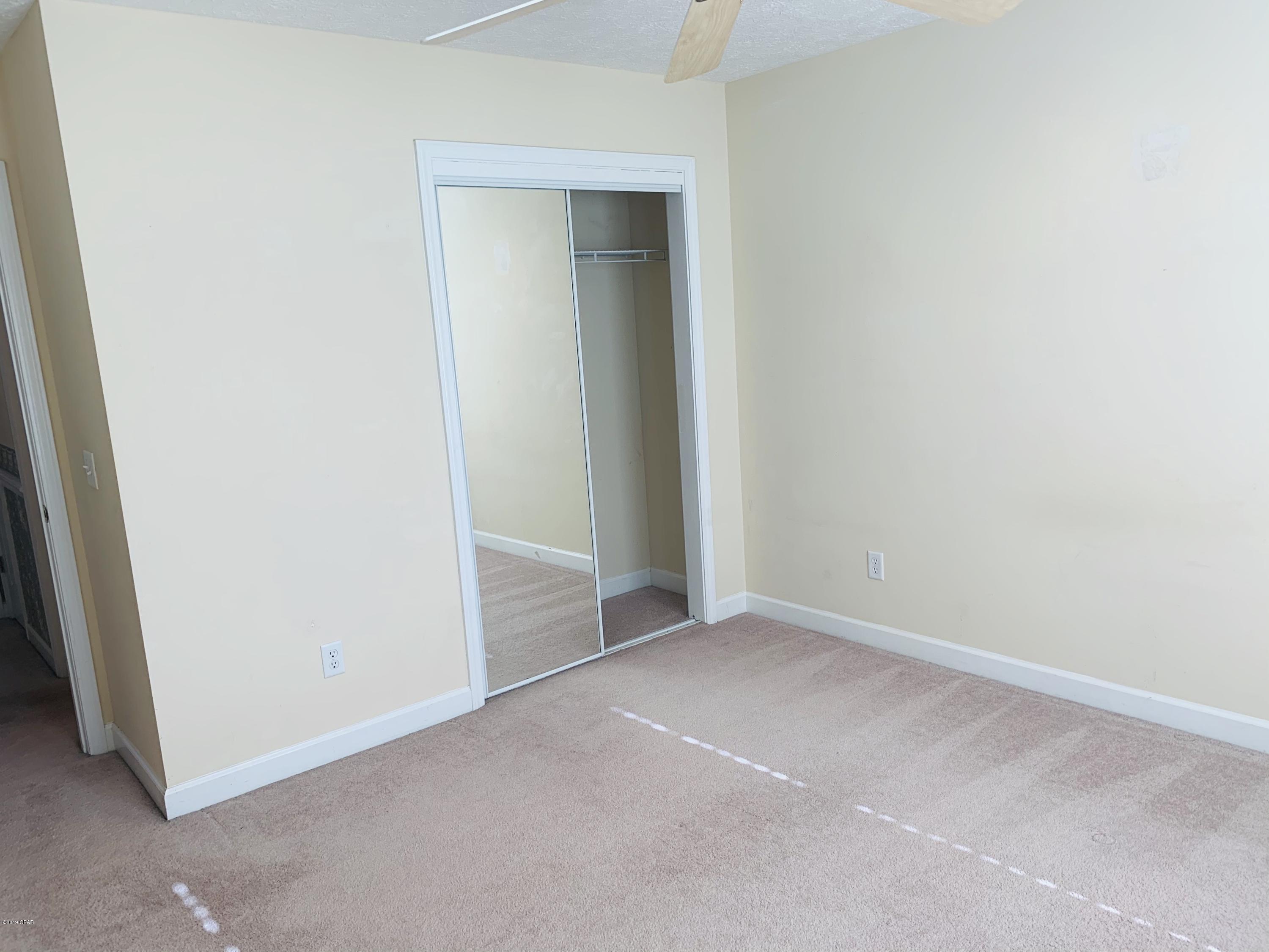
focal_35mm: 26
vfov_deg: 53.1
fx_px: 953
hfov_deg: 67.3
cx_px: 634
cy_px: 476
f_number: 1.8
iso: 25
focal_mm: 4.25
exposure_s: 1/120
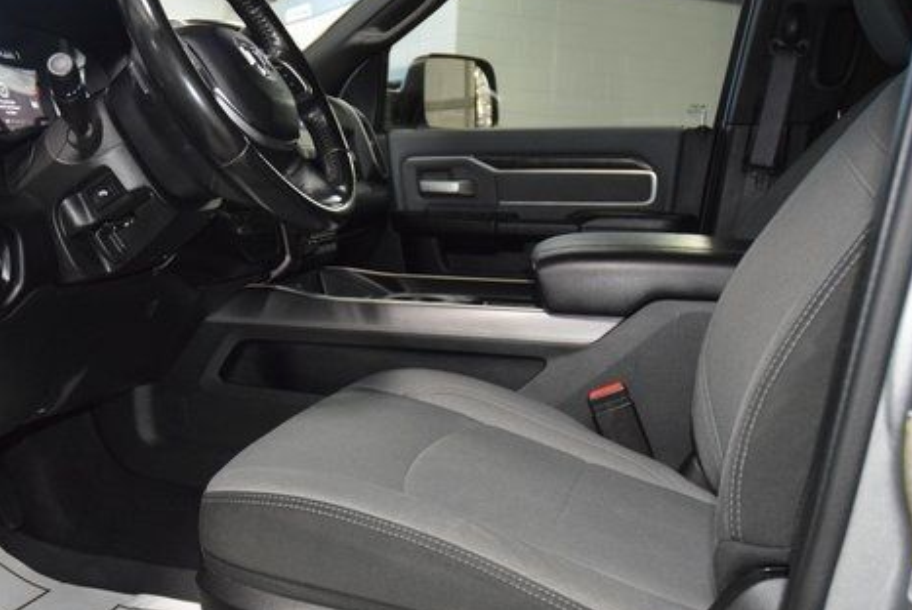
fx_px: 938
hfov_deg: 50.9
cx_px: 307
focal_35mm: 37
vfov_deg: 35.7
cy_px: 396
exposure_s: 1/100
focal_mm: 18
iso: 2800
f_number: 3.5
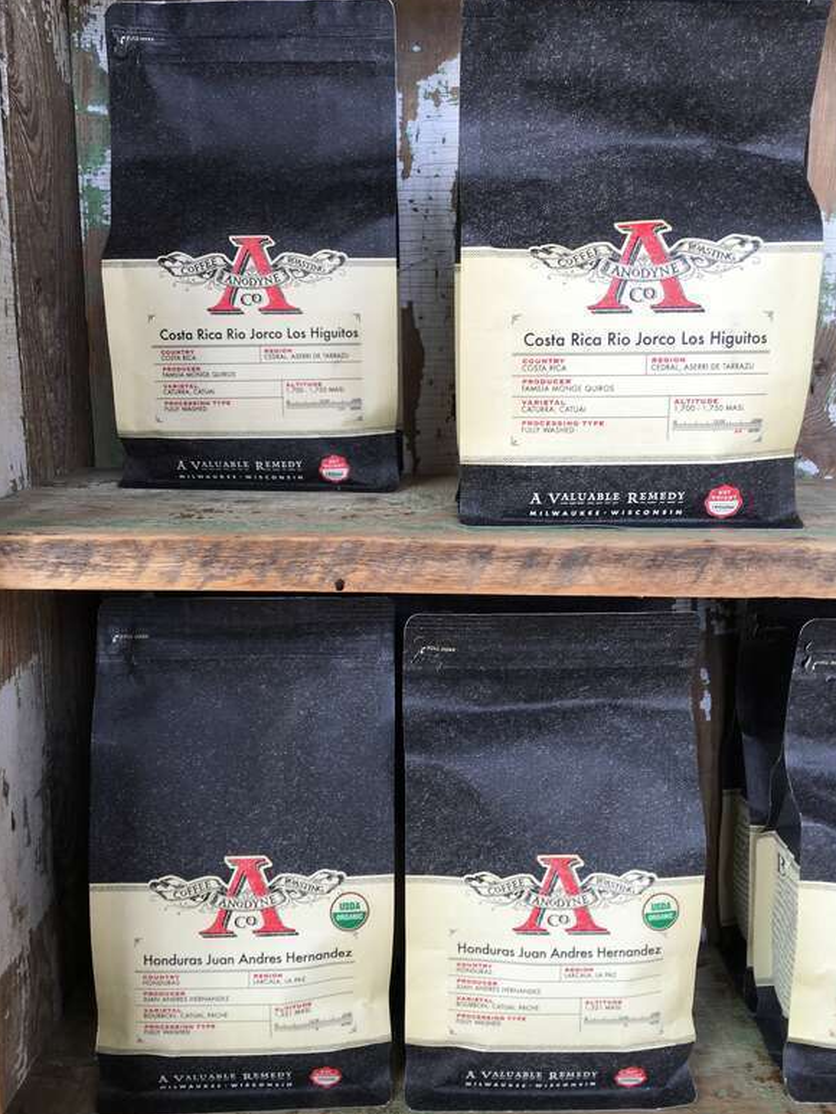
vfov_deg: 60.0
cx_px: 428
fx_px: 966
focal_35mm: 30
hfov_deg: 46.8
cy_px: 559
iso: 25
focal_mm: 4.15
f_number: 2.2
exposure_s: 1/60
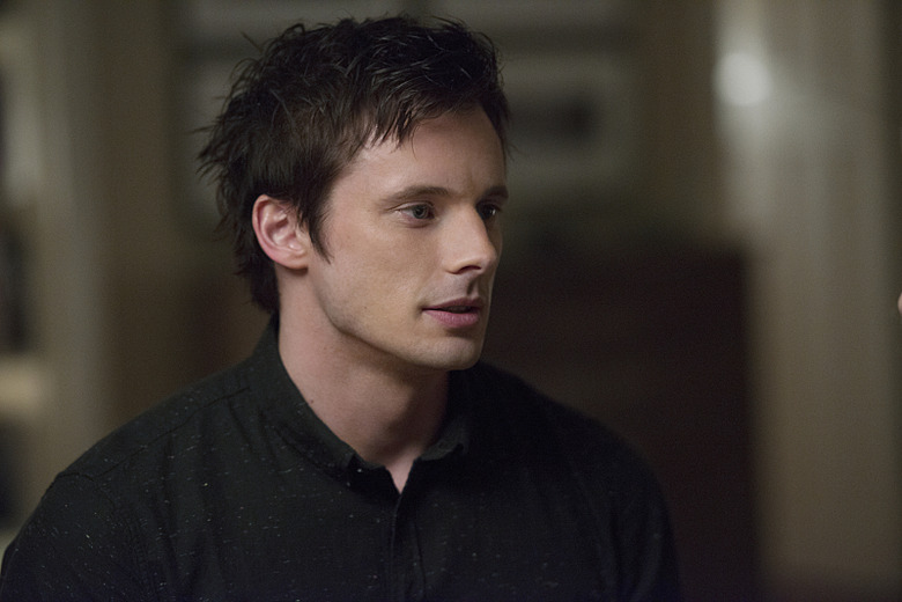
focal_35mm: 155
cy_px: 301
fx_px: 3883
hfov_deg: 13.2
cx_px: 451
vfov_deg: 8.9
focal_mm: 155
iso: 3200
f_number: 2.8
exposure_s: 1/80
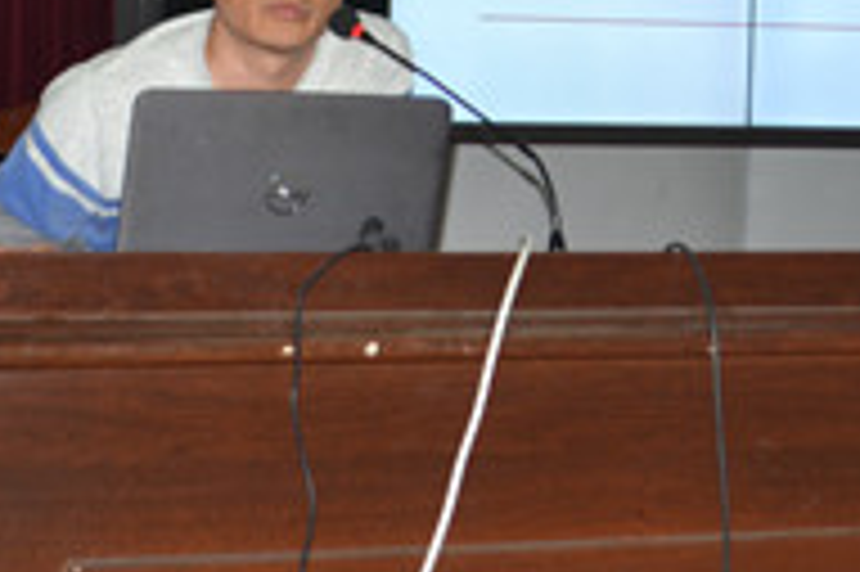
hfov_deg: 15.3
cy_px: -252
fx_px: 3151
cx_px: 842
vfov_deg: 10.1
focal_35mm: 132
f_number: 4.5
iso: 400
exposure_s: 1/100
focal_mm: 28
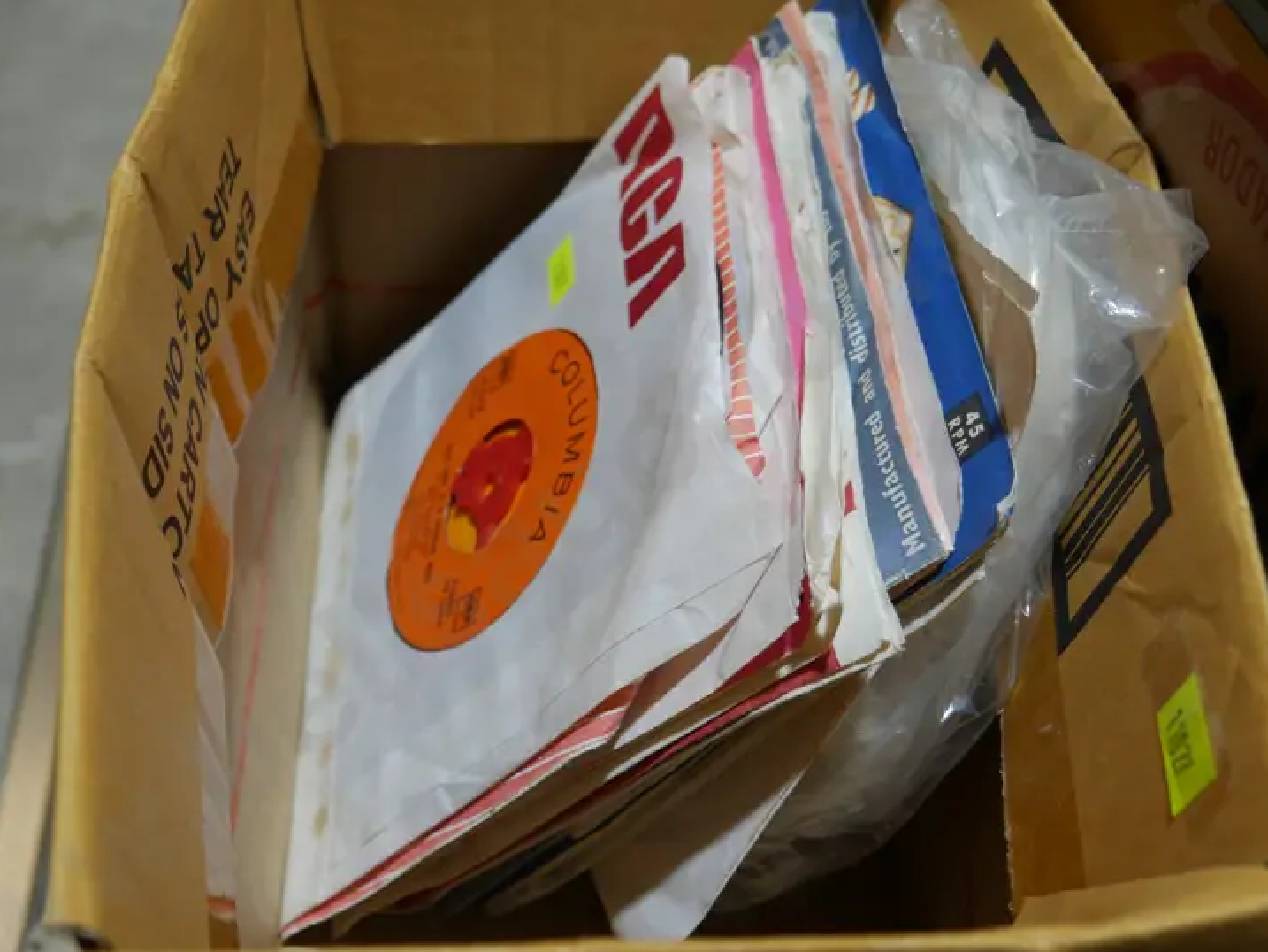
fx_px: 1465
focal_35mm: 40
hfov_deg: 46.8
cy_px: 496
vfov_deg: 36.0
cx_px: 596
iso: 200
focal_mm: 14
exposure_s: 1/125
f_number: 3.5
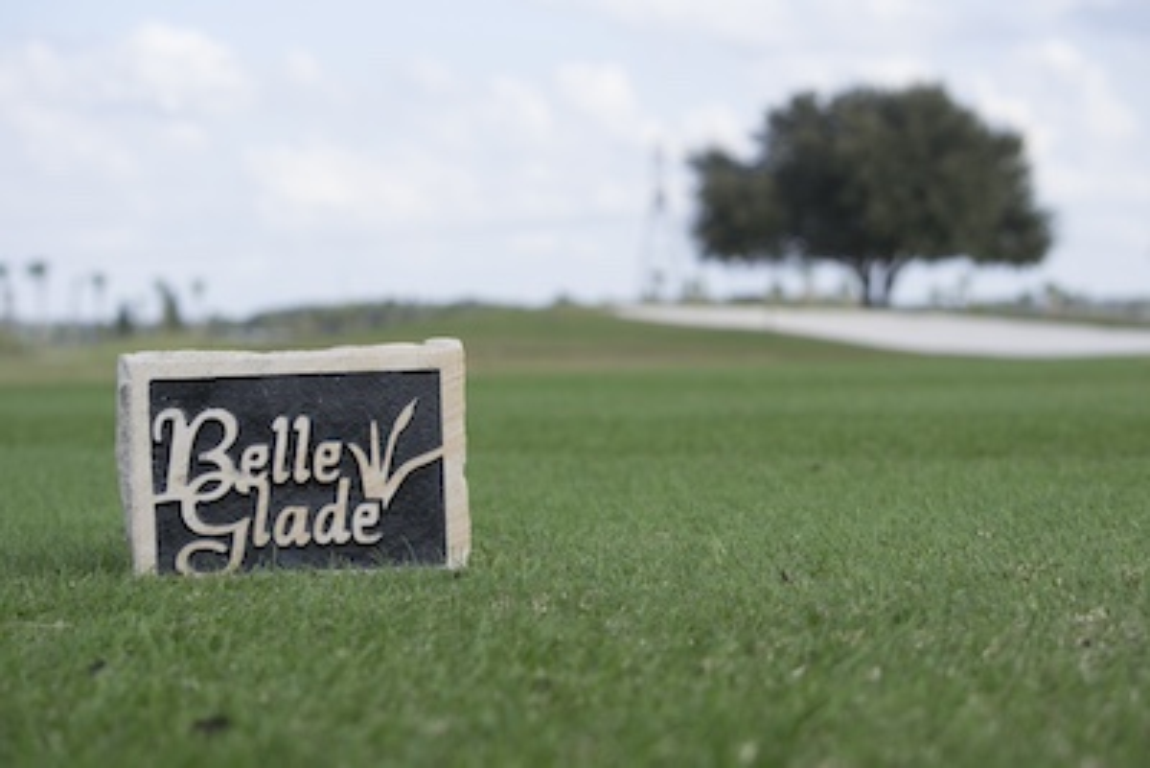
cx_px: 575
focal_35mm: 82
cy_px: 384
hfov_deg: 24.6
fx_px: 2636
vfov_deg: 16.6
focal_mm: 55
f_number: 7.1
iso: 100
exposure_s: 1/200
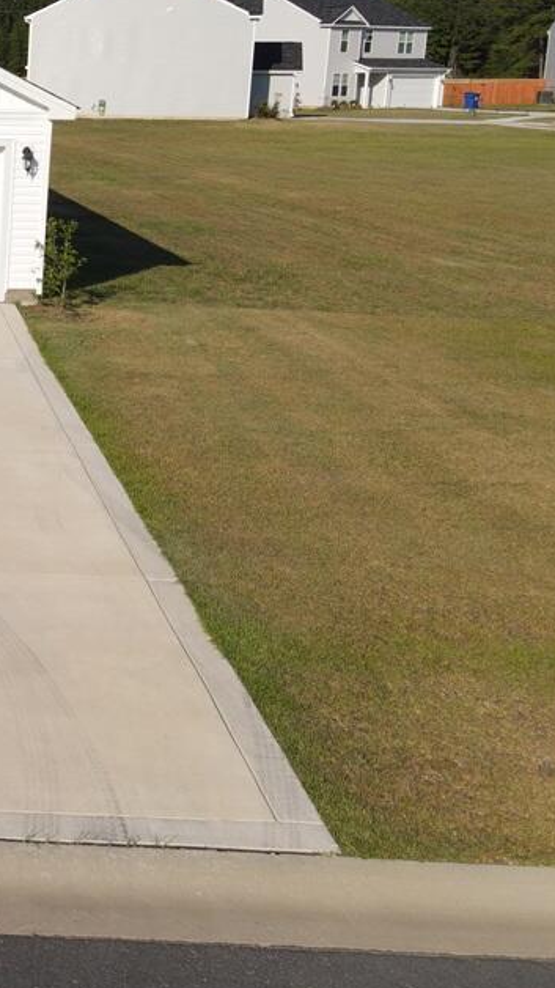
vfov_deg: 40.8
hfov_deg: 20.0
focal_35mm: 50
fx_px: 1309
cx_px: -324
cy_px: 334
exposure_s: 1/1000
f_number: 2.8
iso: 110
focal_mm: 4.5
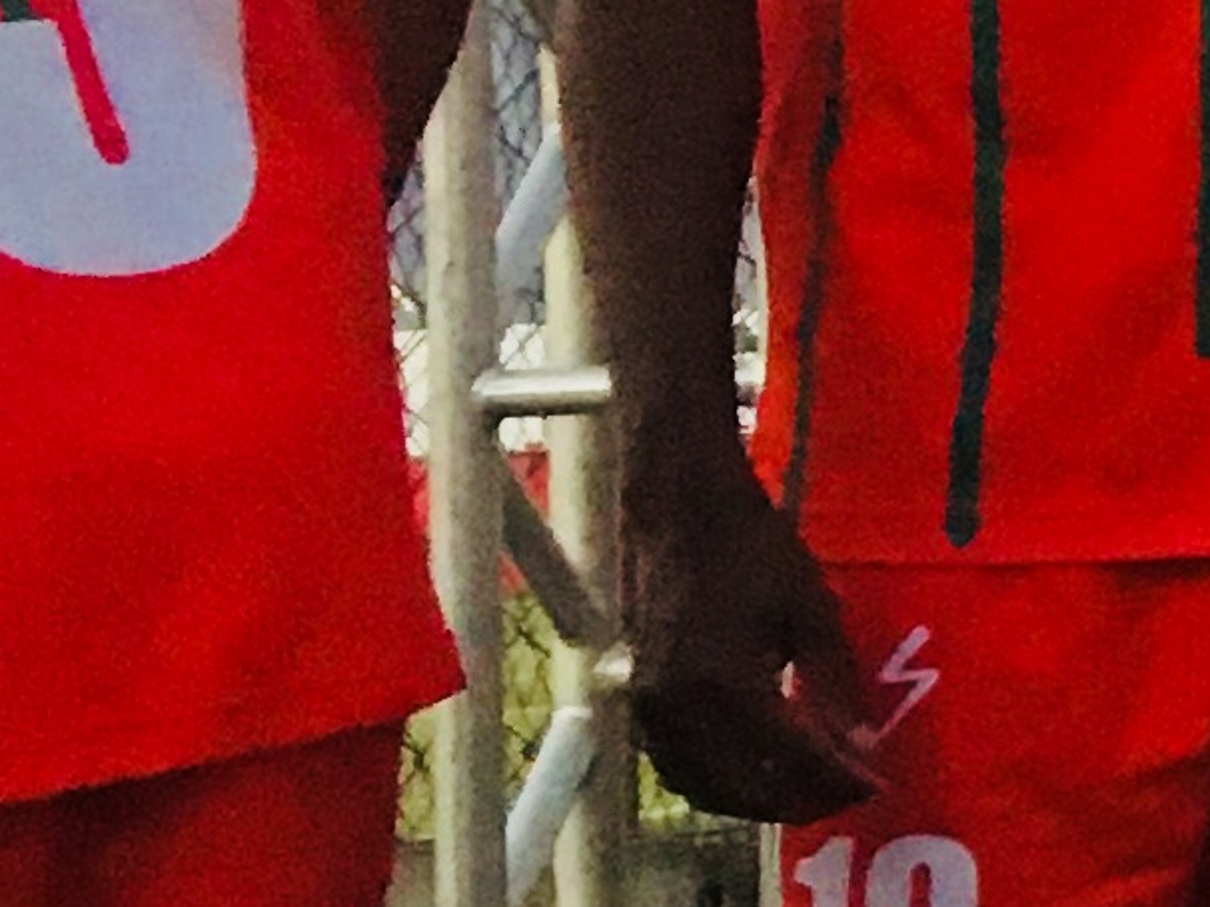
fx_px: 6744
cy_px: -338
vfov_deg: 7.6
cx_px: 3963
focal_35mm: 193
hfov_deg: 8.2
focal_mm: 4.15
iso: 160
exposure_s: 1/30
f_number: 2.2
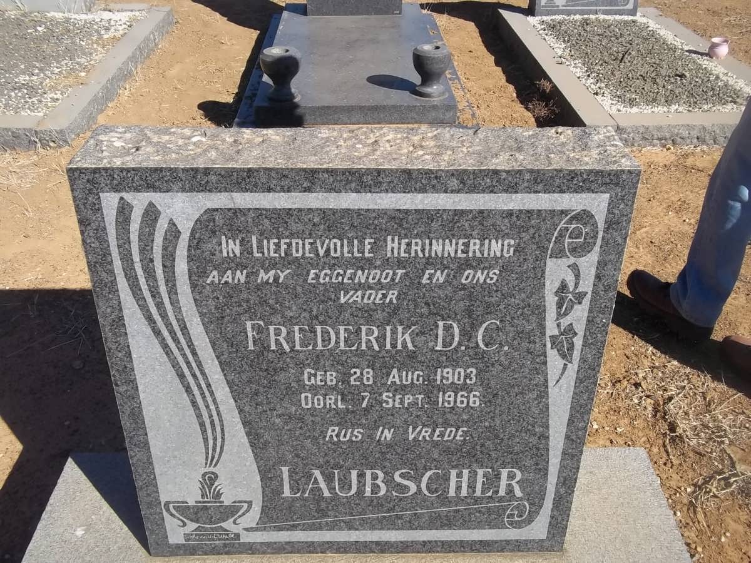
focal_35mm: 32
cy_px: 282
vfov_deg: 44.2
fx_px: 694
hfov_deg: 56.8
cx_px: 376
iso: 80
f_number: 5.5
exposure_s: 1/400
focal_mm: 5.7
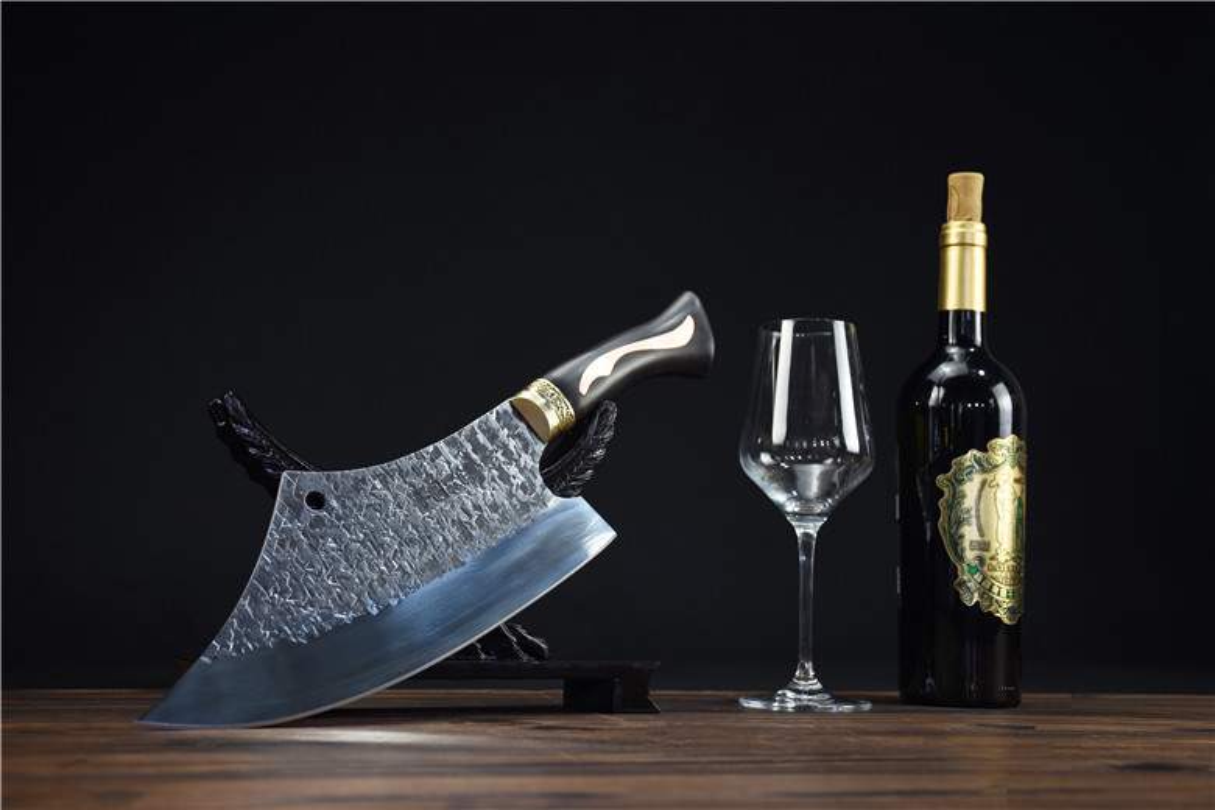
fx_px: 1620
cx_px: 608
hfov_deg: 41.1
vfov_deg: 28.1
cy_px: 405
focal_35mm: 48
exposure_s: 1/30
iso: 100
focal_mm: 32
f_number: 4
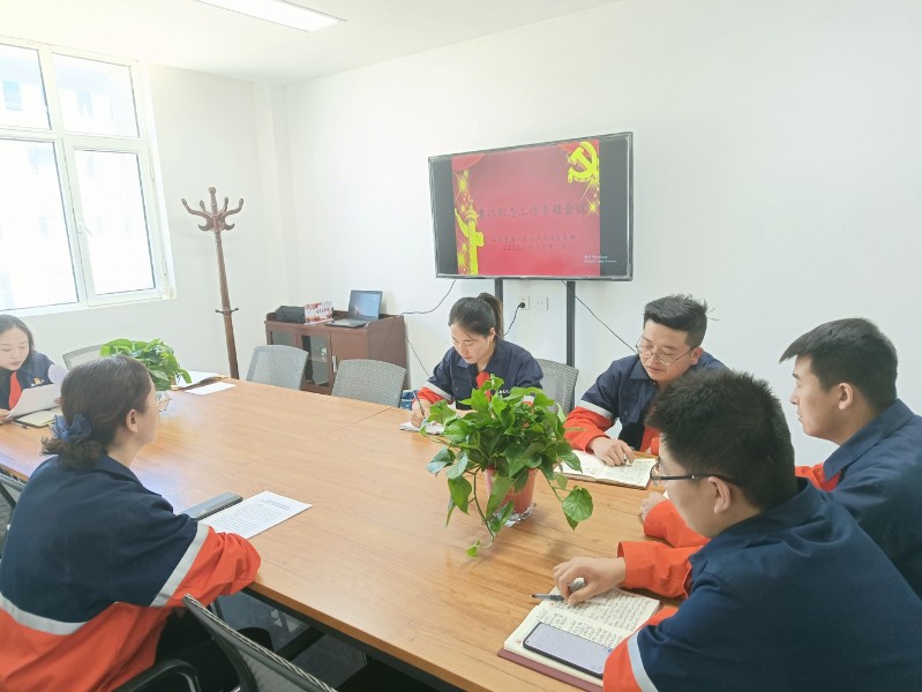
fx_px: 613
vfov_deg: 58.9
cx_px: 461
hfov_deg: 73.9
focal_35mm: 23
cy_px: 346
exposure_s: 1/50
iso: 856
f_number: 1.88
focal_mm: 5.59
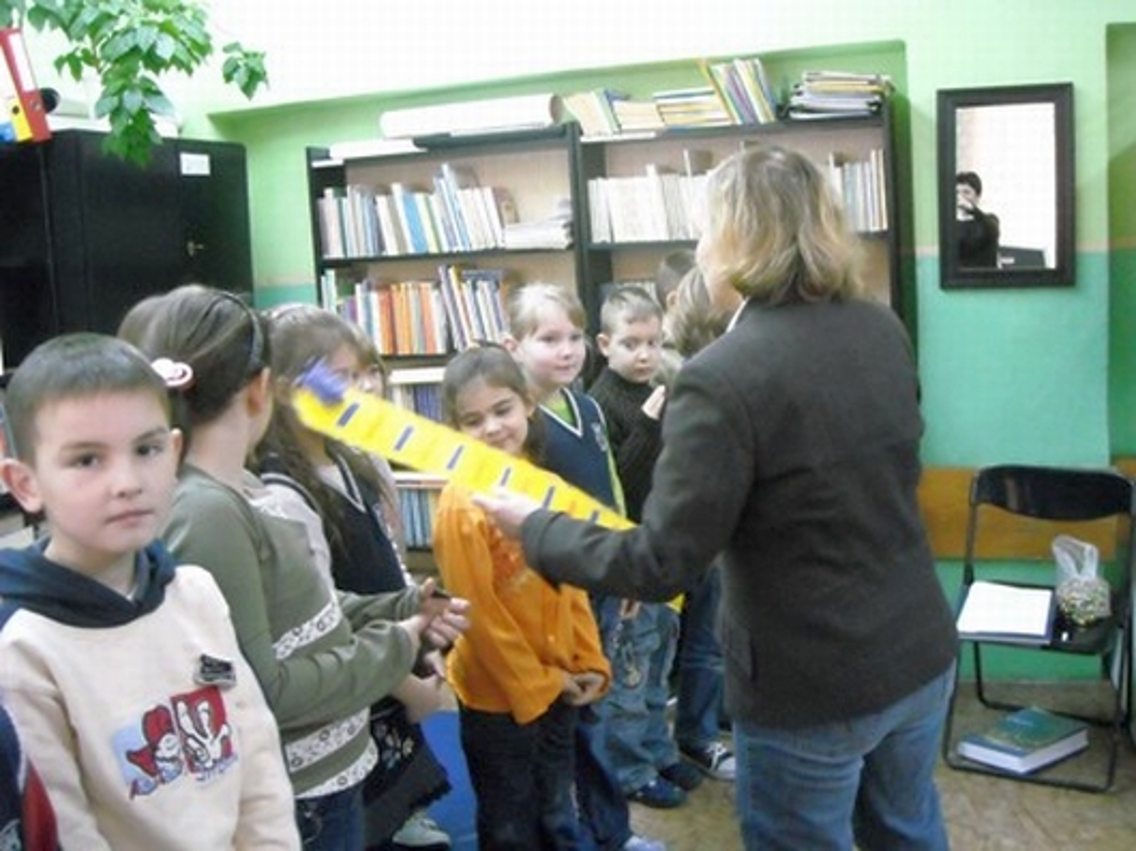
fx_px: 1148
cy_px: 426
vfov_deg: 40.7
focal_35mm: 35
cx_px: 568
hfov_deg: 52.6
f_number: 2.8
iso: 800
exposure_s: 1/35
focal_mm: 5.7
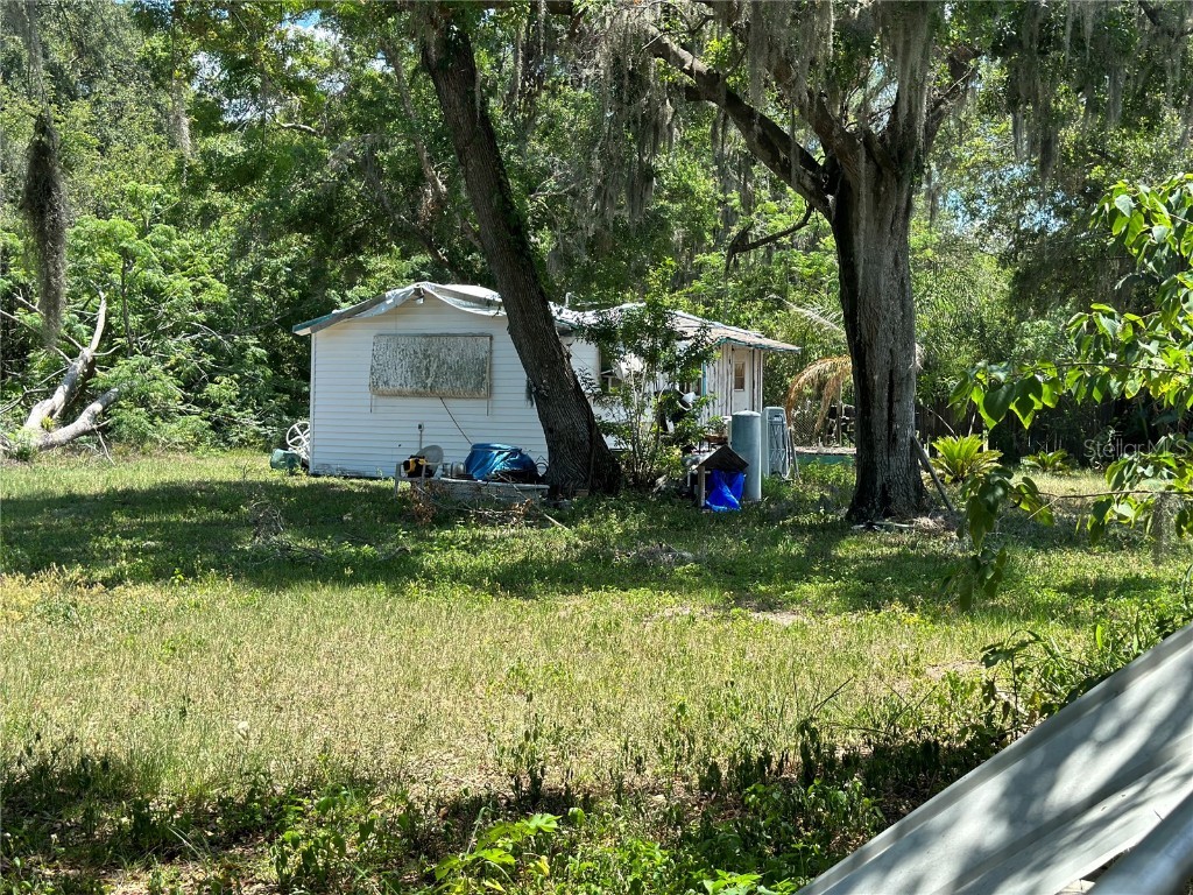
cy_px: 448
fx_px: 1654
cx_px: 596
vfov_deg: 30.3
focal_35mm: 48
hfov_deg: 39.7
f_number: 1.78
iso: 80
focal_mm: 6.86
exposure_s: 1/1613
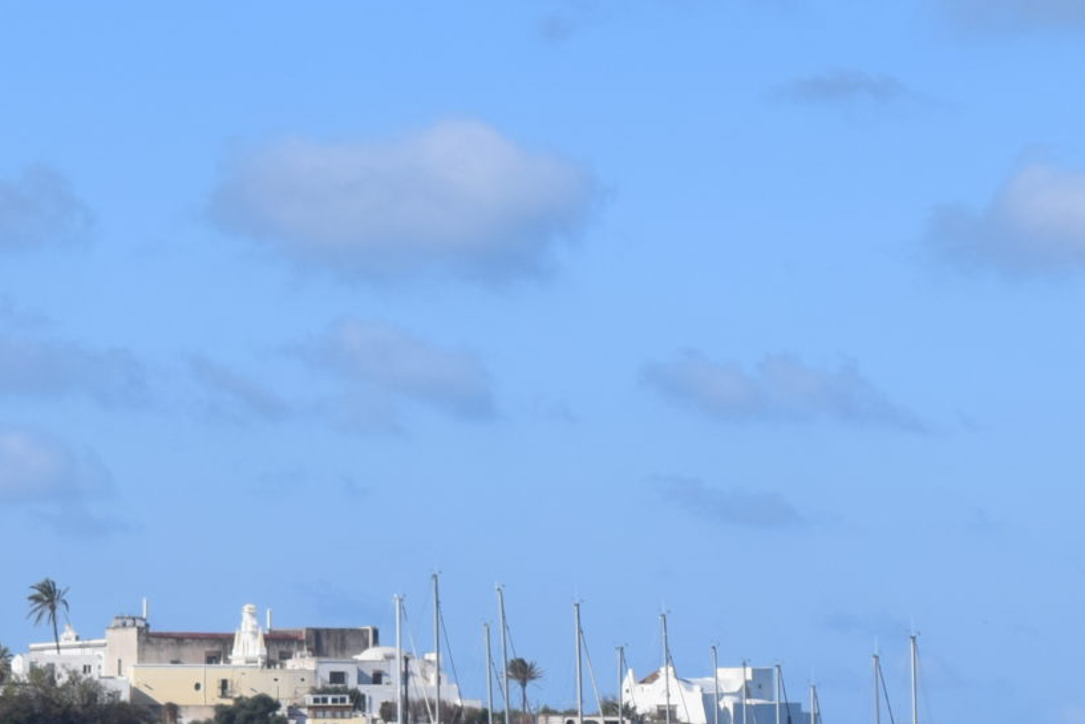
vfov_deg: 5.3
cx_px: 465
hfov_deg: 8.0
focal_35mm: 259
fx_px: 7794
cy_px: 1046
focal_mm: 55
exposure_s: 1/500
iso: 200
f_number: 11
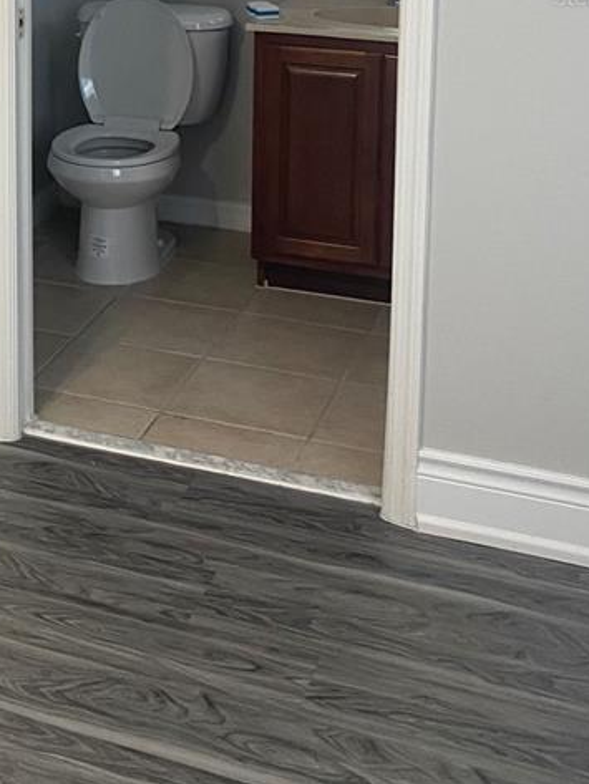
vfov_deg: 27.6
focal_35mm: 66
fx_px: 1497
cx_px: -76
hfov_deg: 21.0
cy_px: -5
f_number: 1.8
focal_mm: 4.25
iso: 125
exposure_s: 1/60
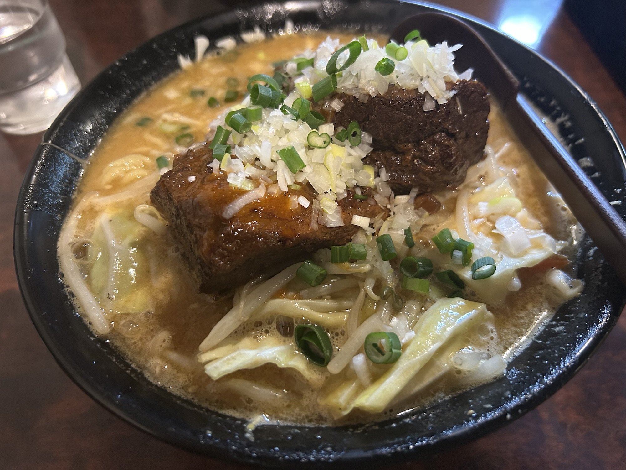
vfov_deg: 53.1
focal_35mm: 26
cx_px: 313
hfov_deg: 67.3
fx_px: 470
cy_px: 235
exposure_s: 1/33
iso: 400
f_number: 1.5
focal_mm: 5.7
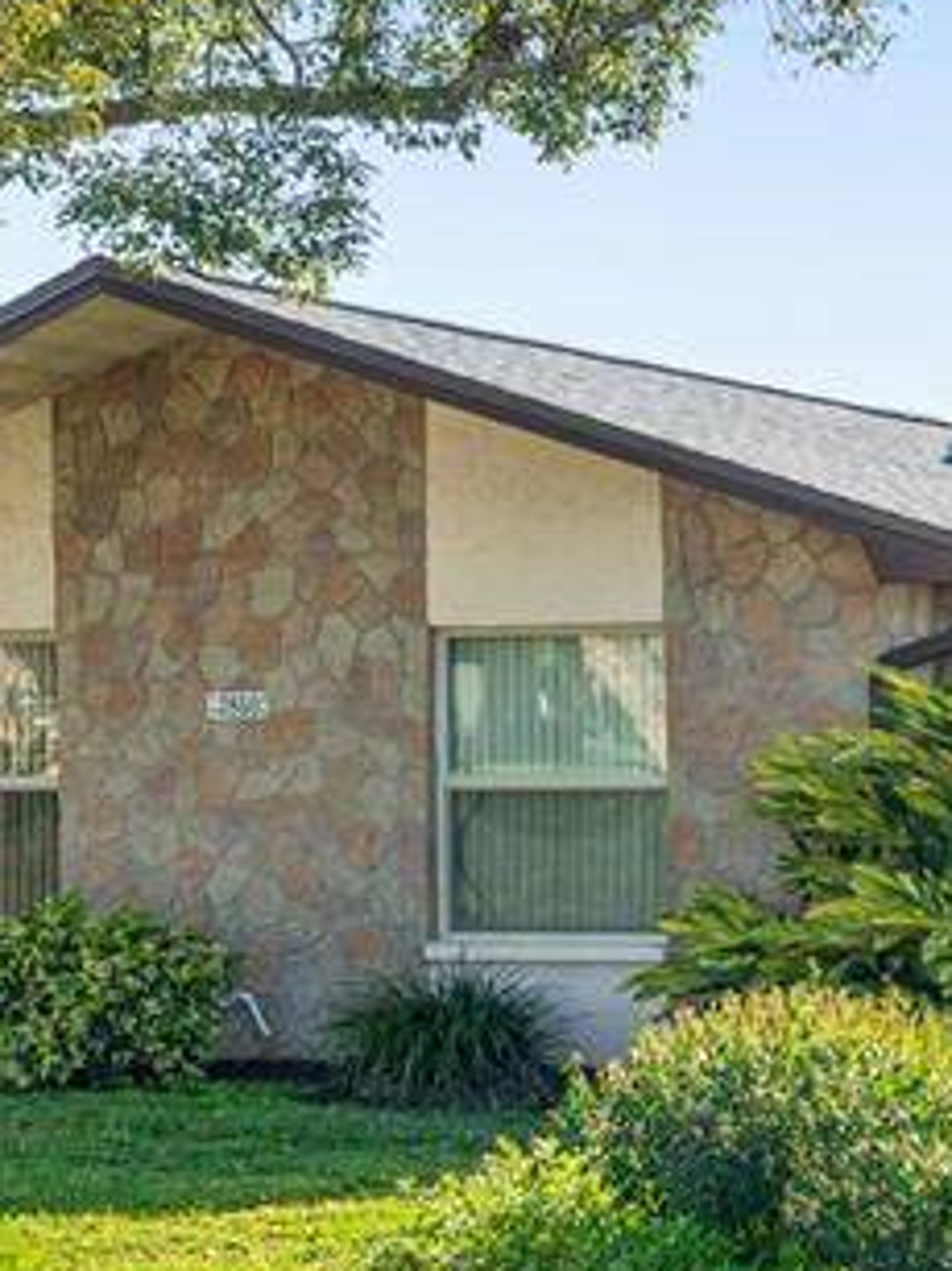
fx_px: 4000
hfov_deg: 12.6
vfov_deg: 18.0
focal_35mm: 109
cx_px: 1589
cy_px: 886
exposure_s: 1/500
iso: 250
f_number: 8
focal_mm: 34
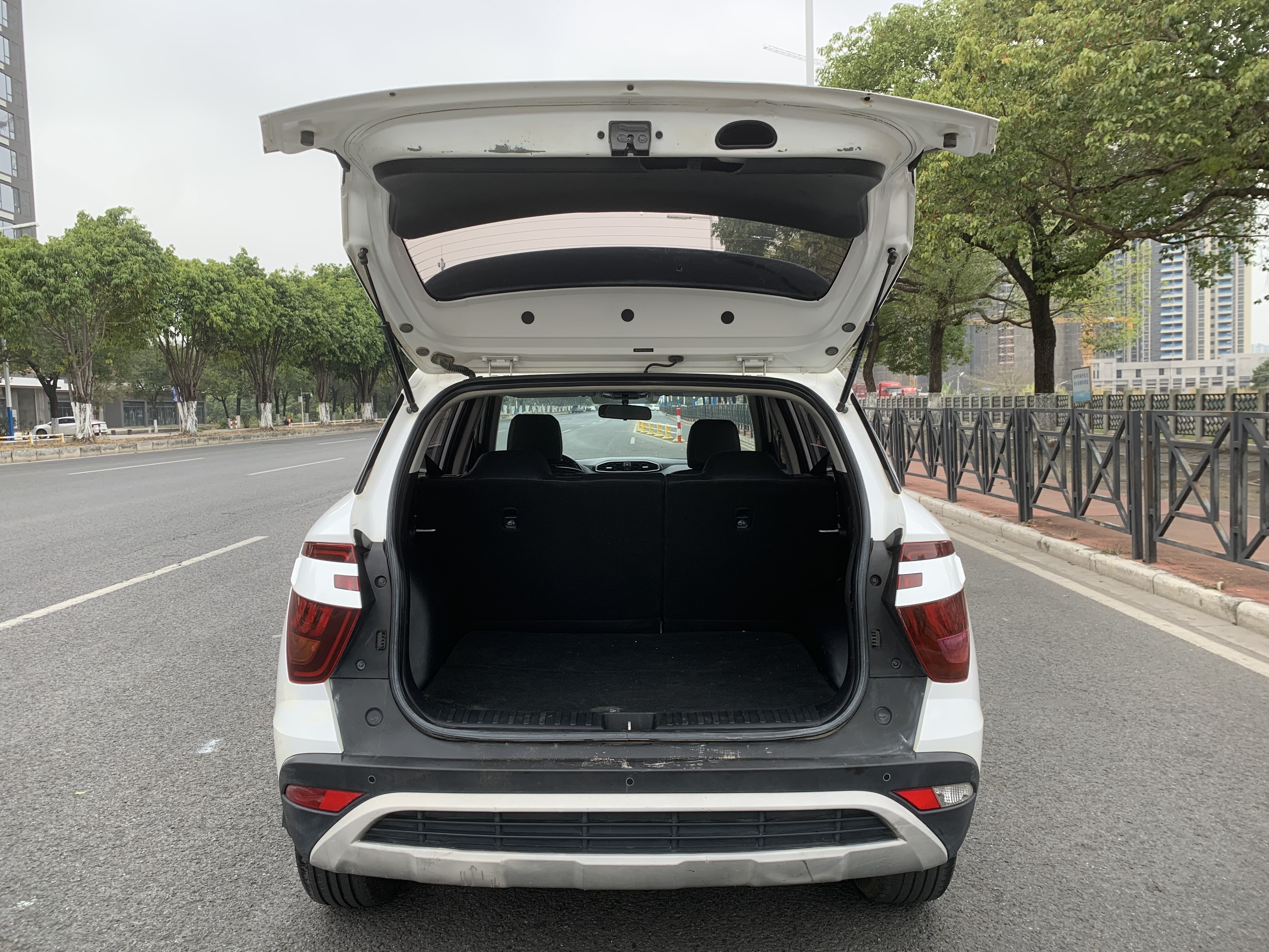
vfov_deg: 53.1
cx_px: 634
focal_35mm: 26
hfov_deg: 67.3
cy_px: 476
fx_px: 953
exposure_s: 1/122
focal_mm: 4.25
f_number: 1.8
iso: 32
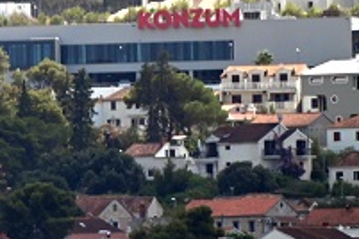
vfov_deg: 1.0
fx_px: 13382
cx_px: -382
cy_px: 290
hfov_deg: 1.5
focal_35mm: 1342
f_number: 5.6
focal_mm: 270
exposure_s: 1/400
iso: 100
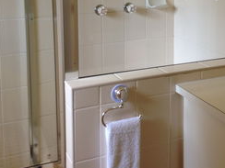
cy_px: 9
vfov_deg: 21.9
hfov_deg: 29.7
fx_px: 422
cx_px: 145
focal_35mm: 65
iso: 50
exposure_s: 1/24
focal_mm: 4.12
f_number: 2.4
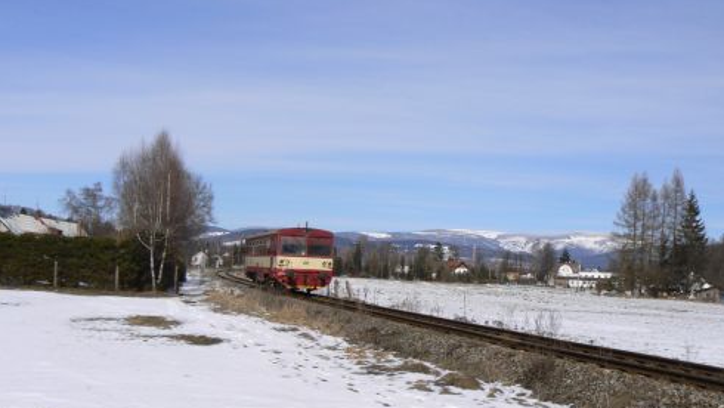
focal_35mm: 40
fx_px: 768
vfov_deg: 29.5
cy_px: 270
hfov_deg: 50.5
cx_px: 368
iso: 80
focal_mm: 6
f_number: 8
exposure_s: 1/800
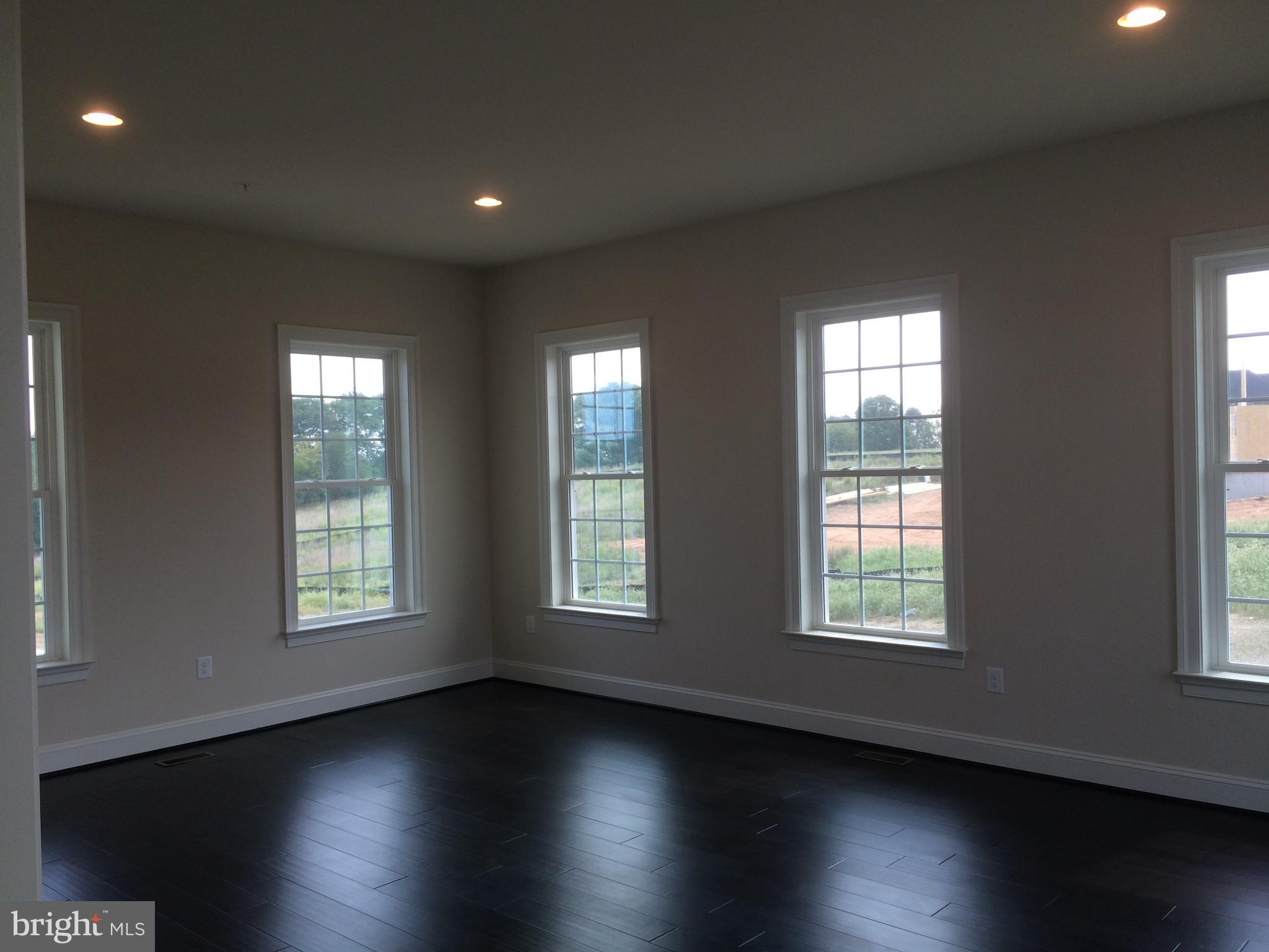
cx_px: 634
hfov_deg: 61.7
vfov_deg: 48.2
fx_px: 1063
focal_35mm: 29
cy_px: 476
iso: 32
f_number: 2.2
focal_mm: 4.15
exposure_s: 1/120
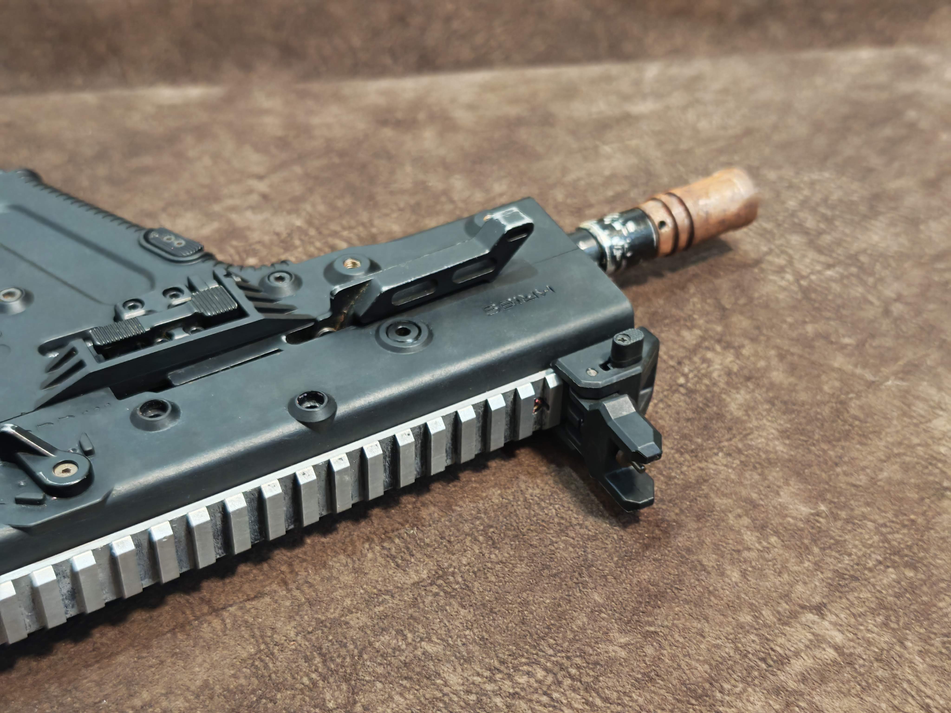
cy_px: 356
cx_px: 476
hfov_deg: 39.7
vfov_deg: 30.3
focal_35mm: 48
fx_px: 1319
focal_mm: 6.83
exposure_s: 1/33
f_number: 1.4
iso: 320
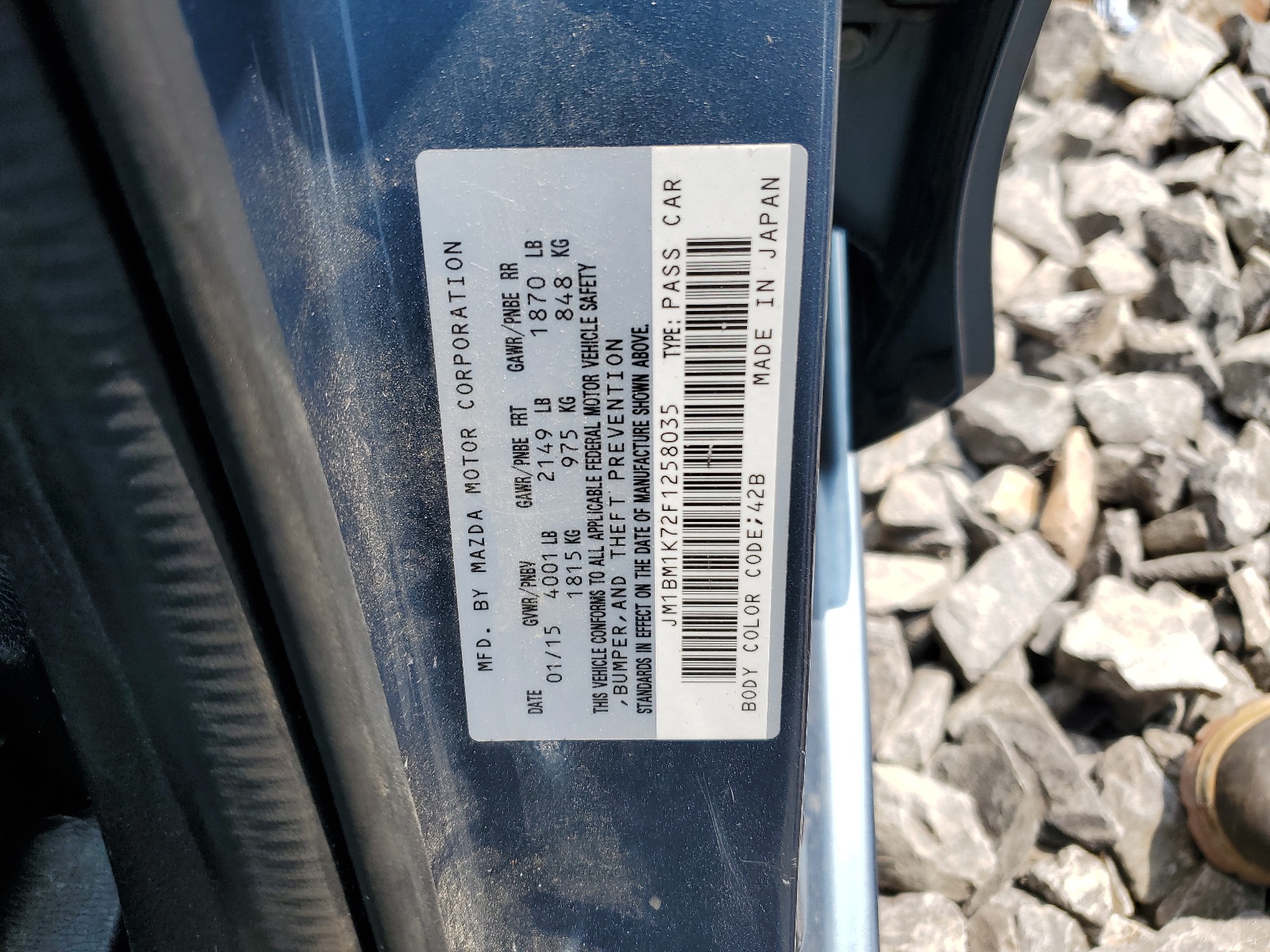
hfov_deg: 67.3
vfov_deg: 53.1
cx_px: 635
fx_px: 954
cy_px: 476
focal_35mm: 26
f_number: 1.5
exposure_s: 1/1111
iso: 50
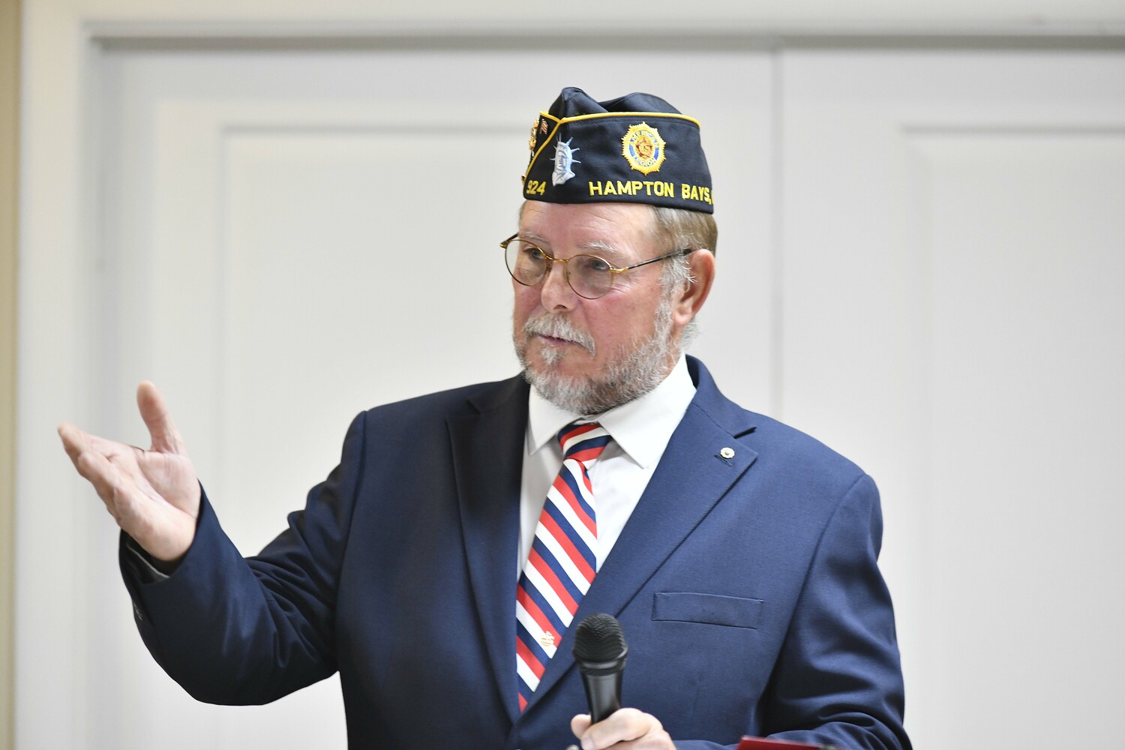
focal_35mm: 170
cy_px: 375
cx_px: 562
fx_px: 5312
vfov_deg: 8.1
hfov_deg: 12.1
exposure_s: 1/80
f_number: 4.5
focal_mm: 170
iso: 2000
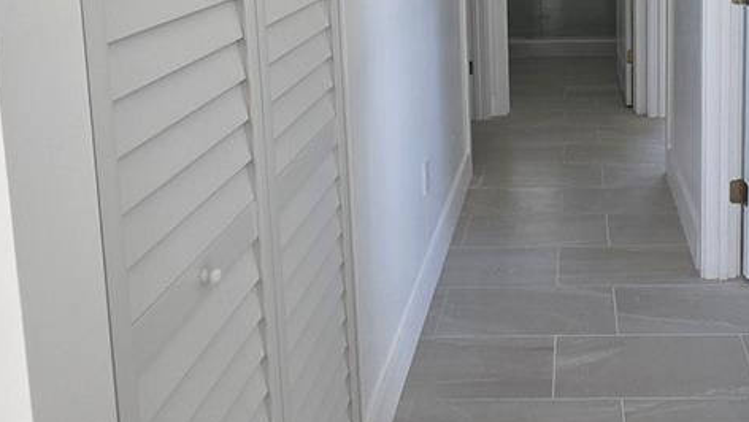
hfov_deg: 53.0
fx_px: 715
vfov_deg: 30.0
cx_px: 554
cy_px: -27
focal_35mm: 36
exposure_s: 1/120
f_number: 1.9
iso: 80
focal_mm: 2.2
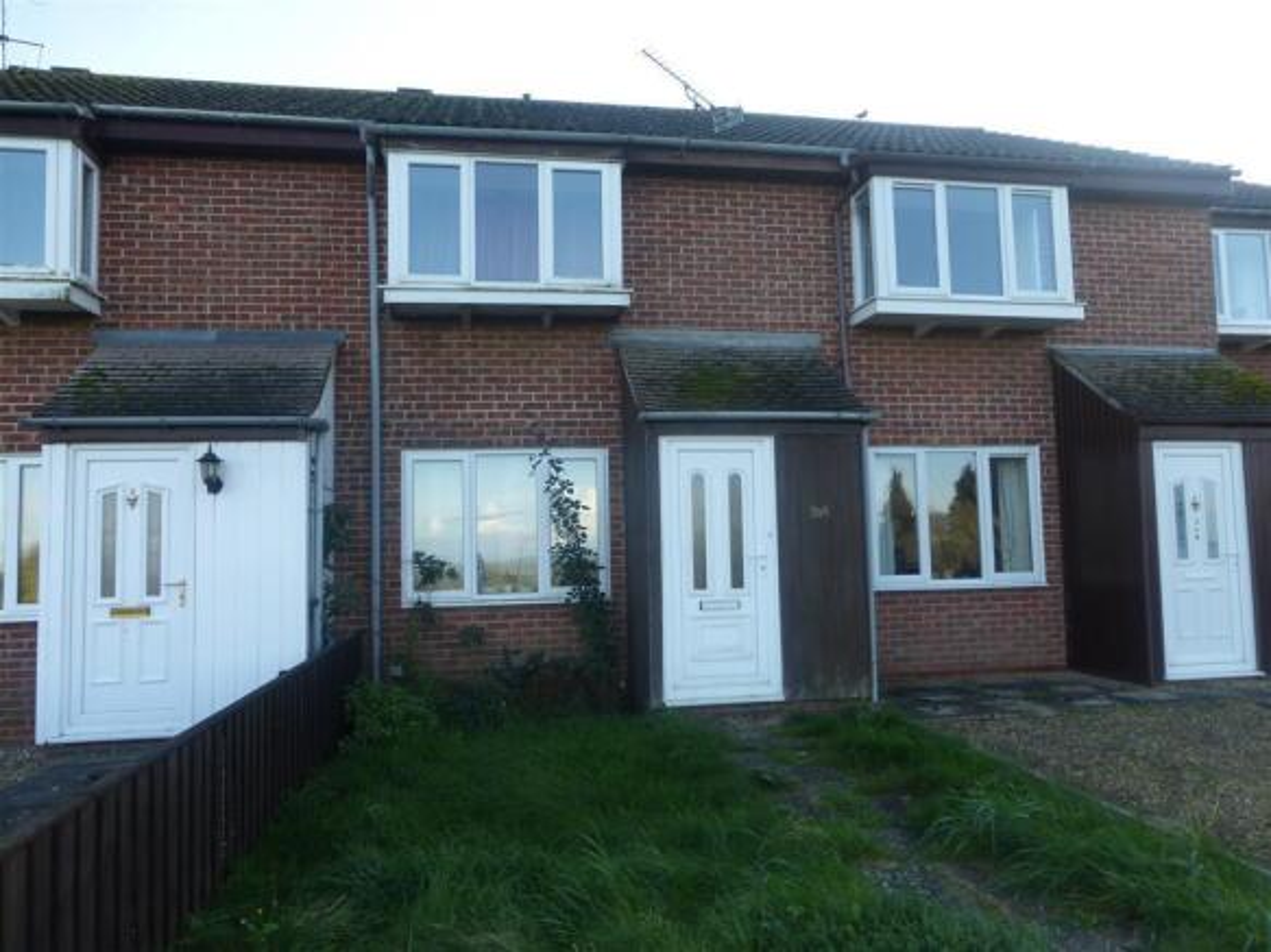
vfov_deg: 56.8
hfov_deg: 71.6
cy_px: 476
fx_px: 881
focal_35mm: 24
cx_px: 636
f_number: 3.3
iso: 100
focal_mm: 4.3
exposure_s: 1/160
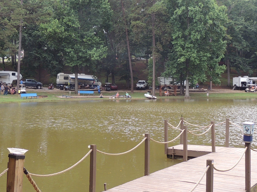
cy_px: 66
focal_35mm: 54
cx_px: 120
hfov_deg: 35.5
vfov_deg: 26.9
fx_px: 401
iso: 100
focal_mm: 4.3
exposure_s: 1/250
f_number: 3
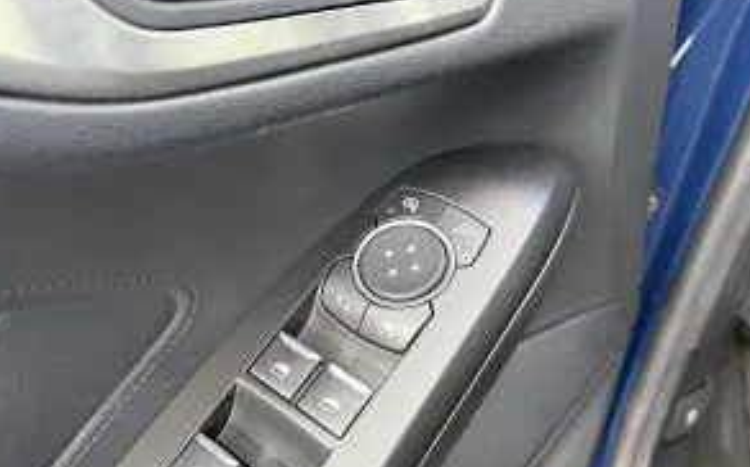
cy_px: 308
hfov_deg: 56.4
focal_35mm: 34
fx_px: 694
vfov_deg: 36.8
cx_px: 308
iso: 80
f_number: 1.6
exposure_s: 1/139
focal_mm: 5.96
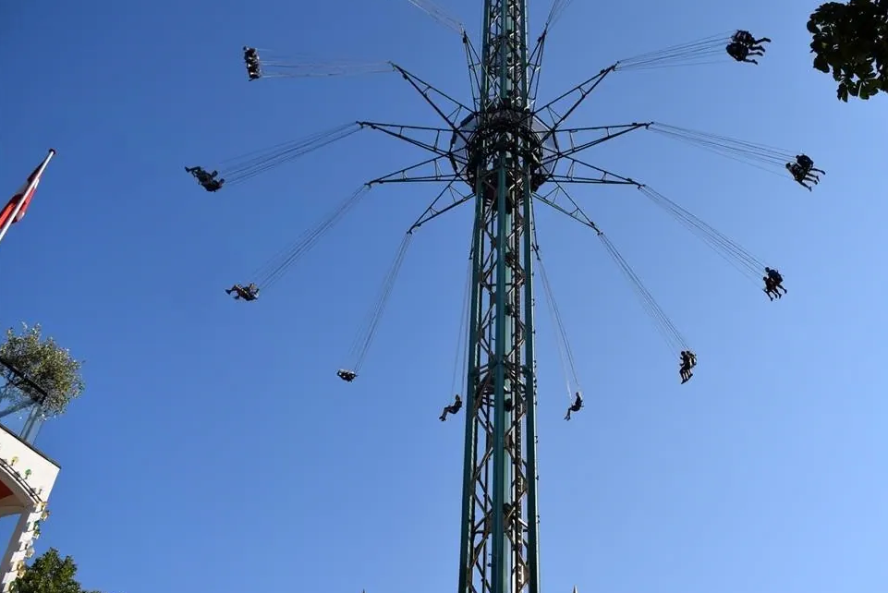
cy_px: 288
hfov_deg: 51.8
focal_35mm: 37
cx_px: 492
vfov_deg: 36.0
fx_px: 913
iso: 400
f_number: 7.1
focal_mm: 22
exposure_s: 1/2000
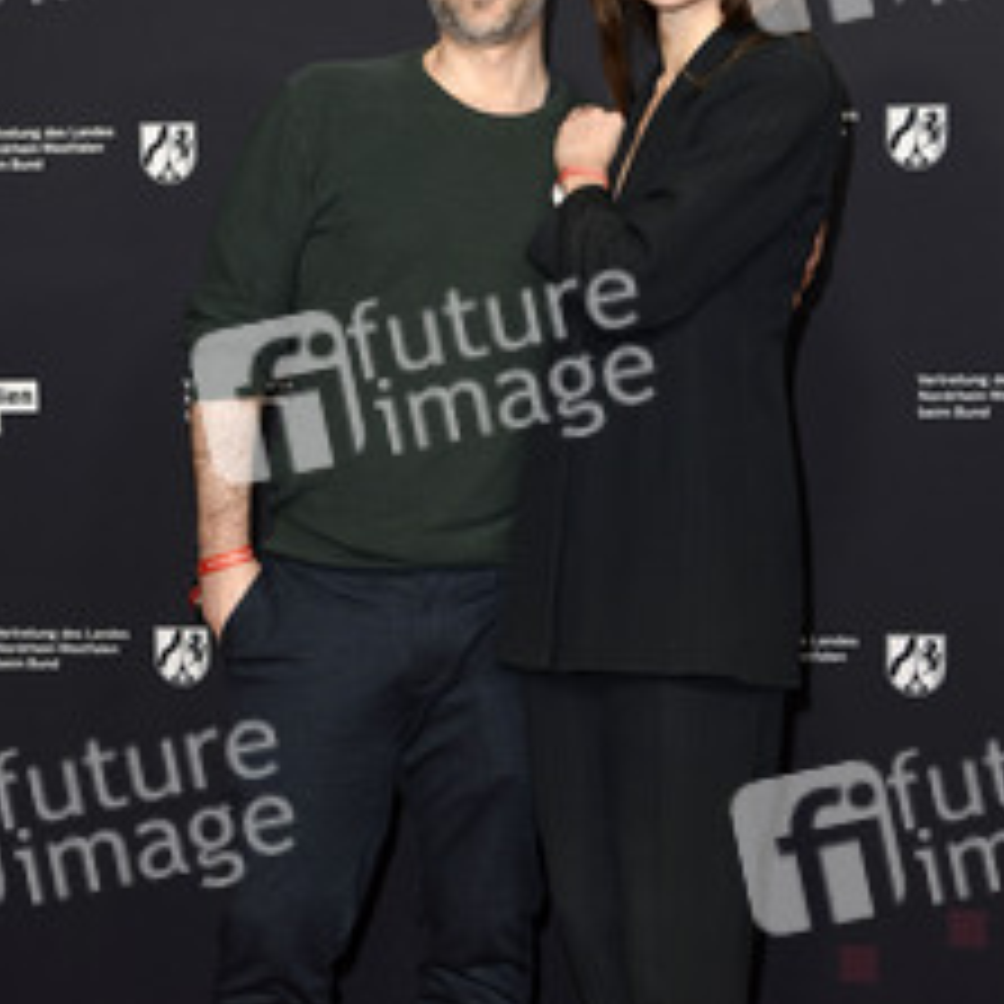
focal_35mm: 70
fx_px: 2297
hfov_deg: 24.6
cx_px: 554
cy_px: 603
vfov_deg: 24.6
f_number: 4
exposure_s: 1/250
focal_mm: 46
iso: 800
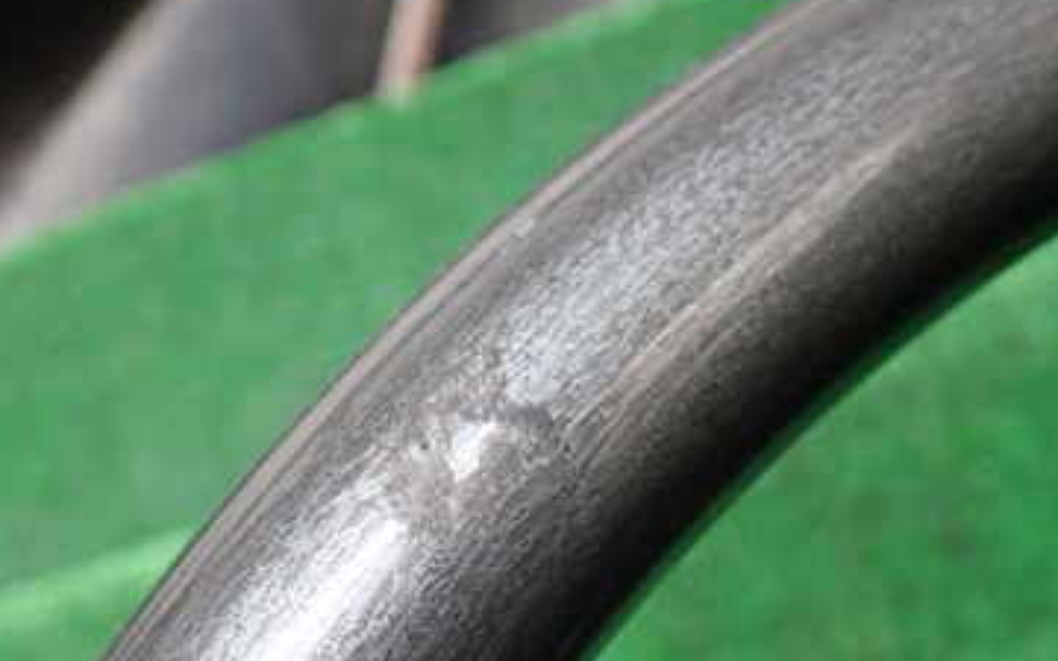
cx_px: 400
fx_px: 1528
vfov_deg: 24.3
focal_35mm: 53
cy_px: 429
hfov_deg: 38.0
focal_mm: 5.4
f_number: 2.3
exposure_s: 1/30
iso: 320
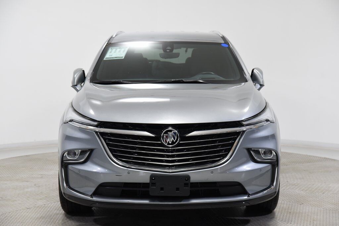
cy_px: 113
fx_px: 660
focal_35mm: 70
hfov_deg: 28.8
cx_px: 170
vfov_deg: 19.5
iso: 1600
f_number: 4.5
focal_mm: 70
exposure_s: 1/80
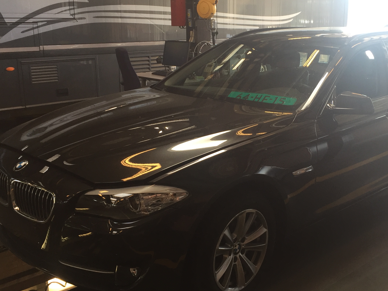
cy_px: 146
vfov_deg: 32.2
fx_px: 504
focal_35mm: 45
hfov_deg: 41.8
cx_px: 236
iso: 40
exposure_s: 1/100
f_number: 2.2
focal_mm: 4.15
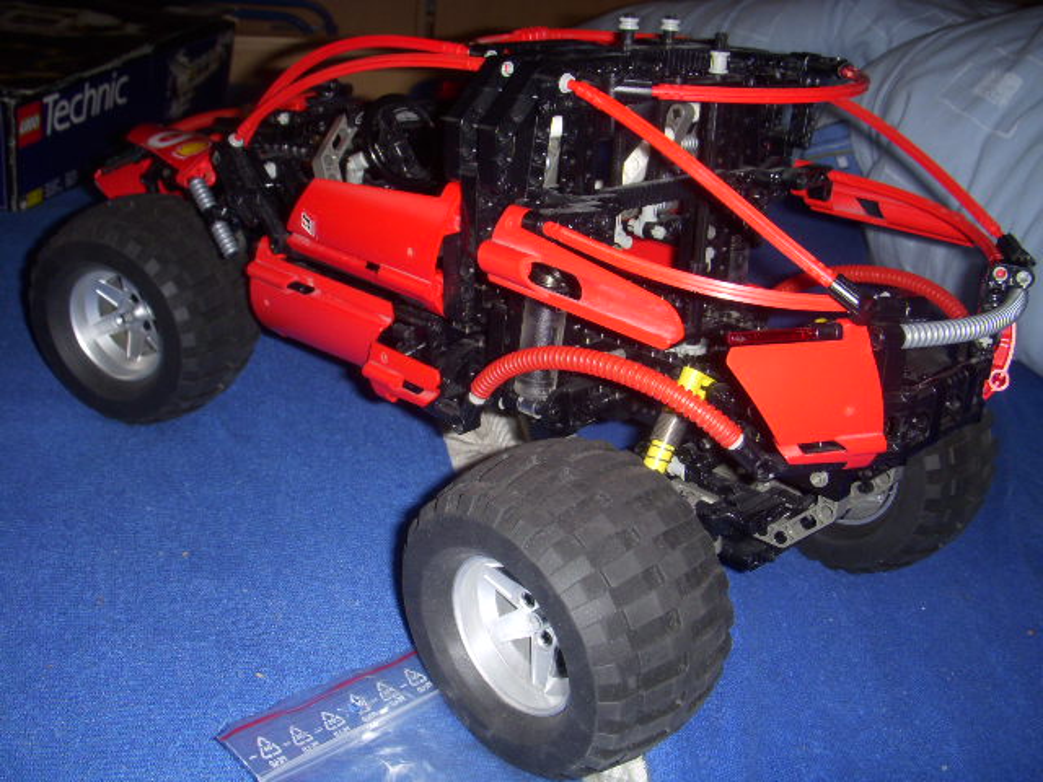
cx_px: 522
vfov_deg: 37.7
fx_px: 1145
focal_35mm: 38
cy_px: 391
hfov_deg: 49.0
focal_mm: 6.3
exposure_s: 1/30
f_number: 3.3
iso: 100
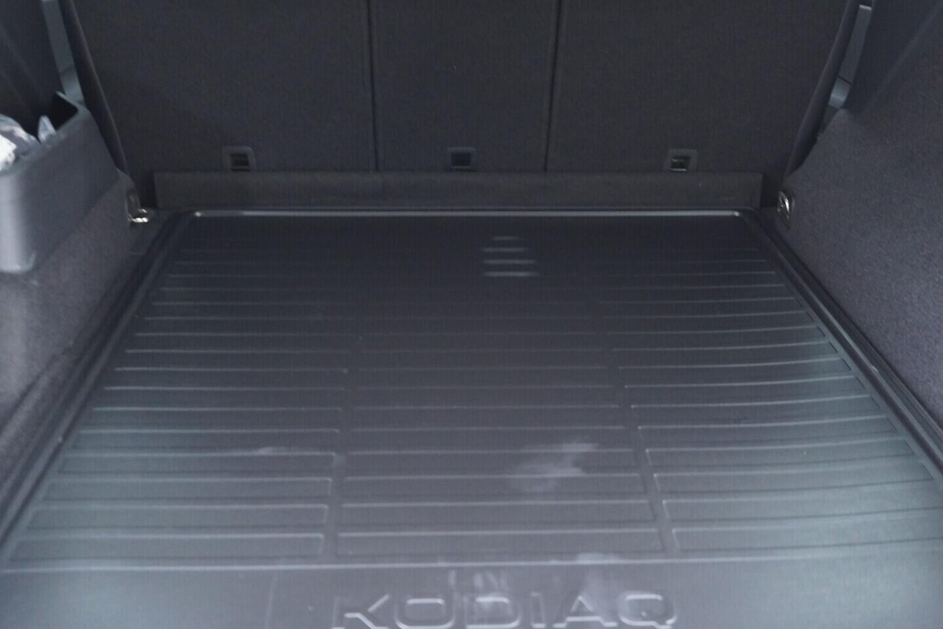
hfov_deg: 53.1
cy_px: 314
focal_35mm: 36
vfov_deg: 36.9
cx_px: 472
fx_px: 943
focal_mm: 24
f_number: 2.8
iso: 2500
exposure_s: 1/40
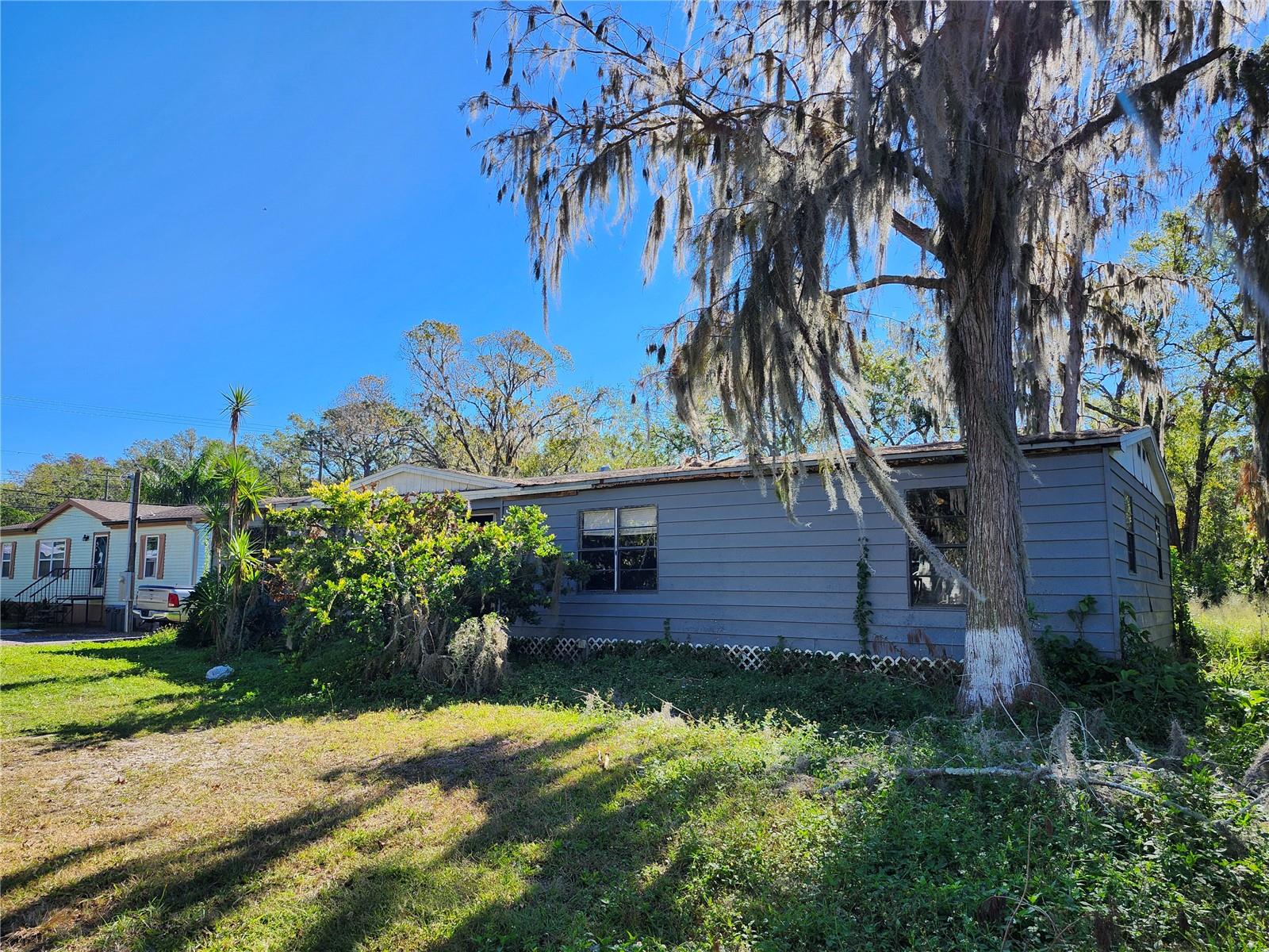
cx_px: 634
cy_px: 476
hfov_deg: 73.9
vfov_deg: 58.9
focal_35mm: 23
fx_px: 843
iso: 25
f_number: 1.8
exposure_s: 1/871
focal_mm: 5.54
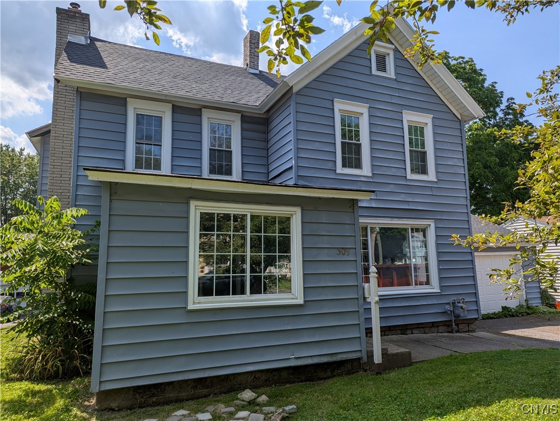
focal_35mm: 24
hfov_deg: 71.5
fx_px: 389
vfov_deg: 56.9
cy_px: 210
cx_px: 280
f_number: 1.85
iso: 46
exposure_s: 1/2632
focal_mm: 6.81
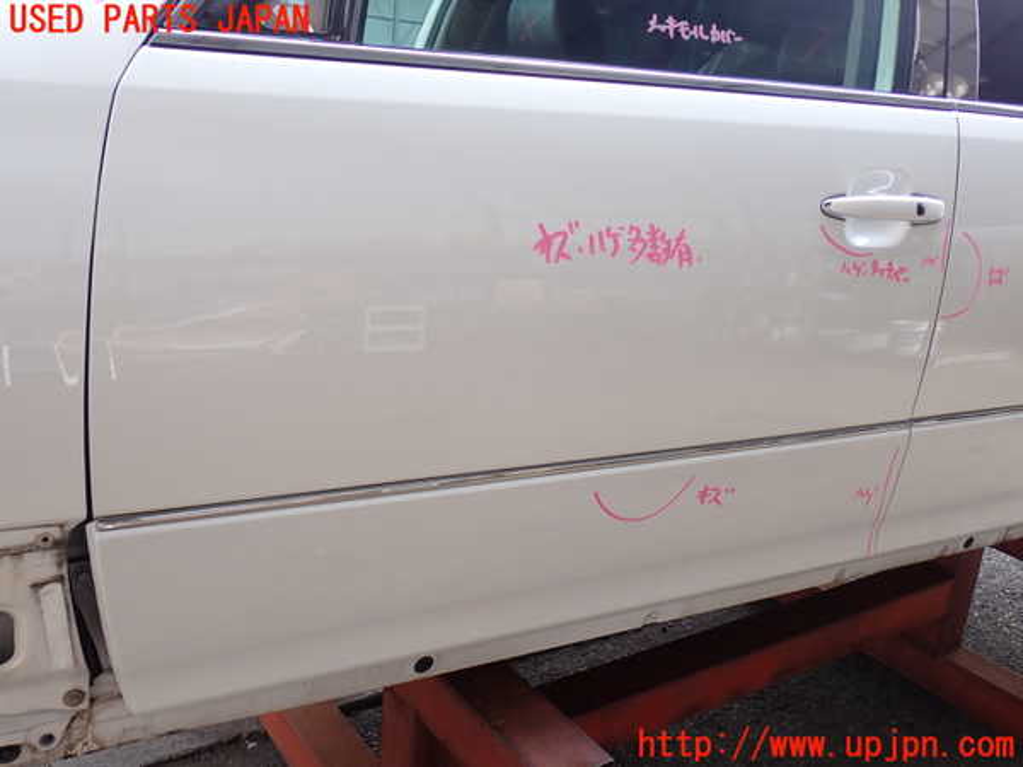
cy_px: 384
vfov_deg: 44.2
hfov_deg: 56.8
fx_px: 946
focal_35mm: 32
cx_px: 512
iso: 100
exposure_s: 1/100
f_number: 3.2
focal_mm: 5.79
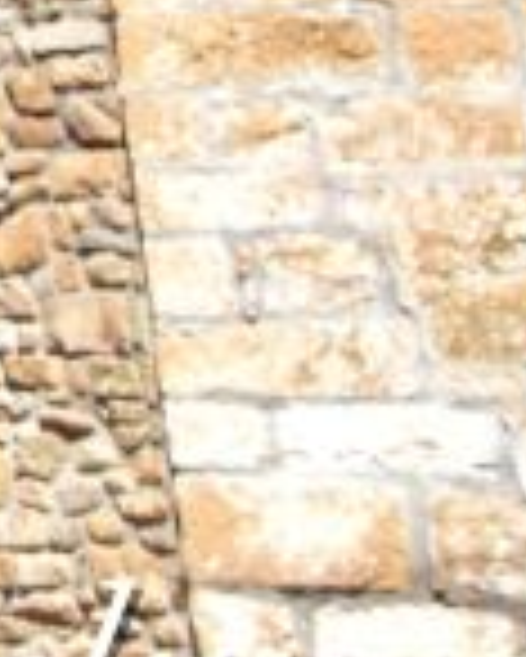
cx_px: -1708
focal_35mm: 178
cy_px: -684
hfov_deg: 6.6
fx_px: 3460
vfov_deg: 10.0
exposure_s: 1/800
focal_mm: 18
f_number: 14
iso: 1000
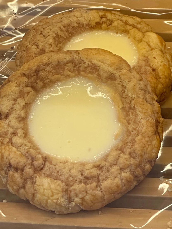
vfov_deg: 22.3
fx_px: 583
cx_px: 79
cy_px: 112
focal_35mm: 88
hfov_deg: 16.8
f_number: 2.8
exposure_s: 1/120
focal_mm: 9
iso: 250
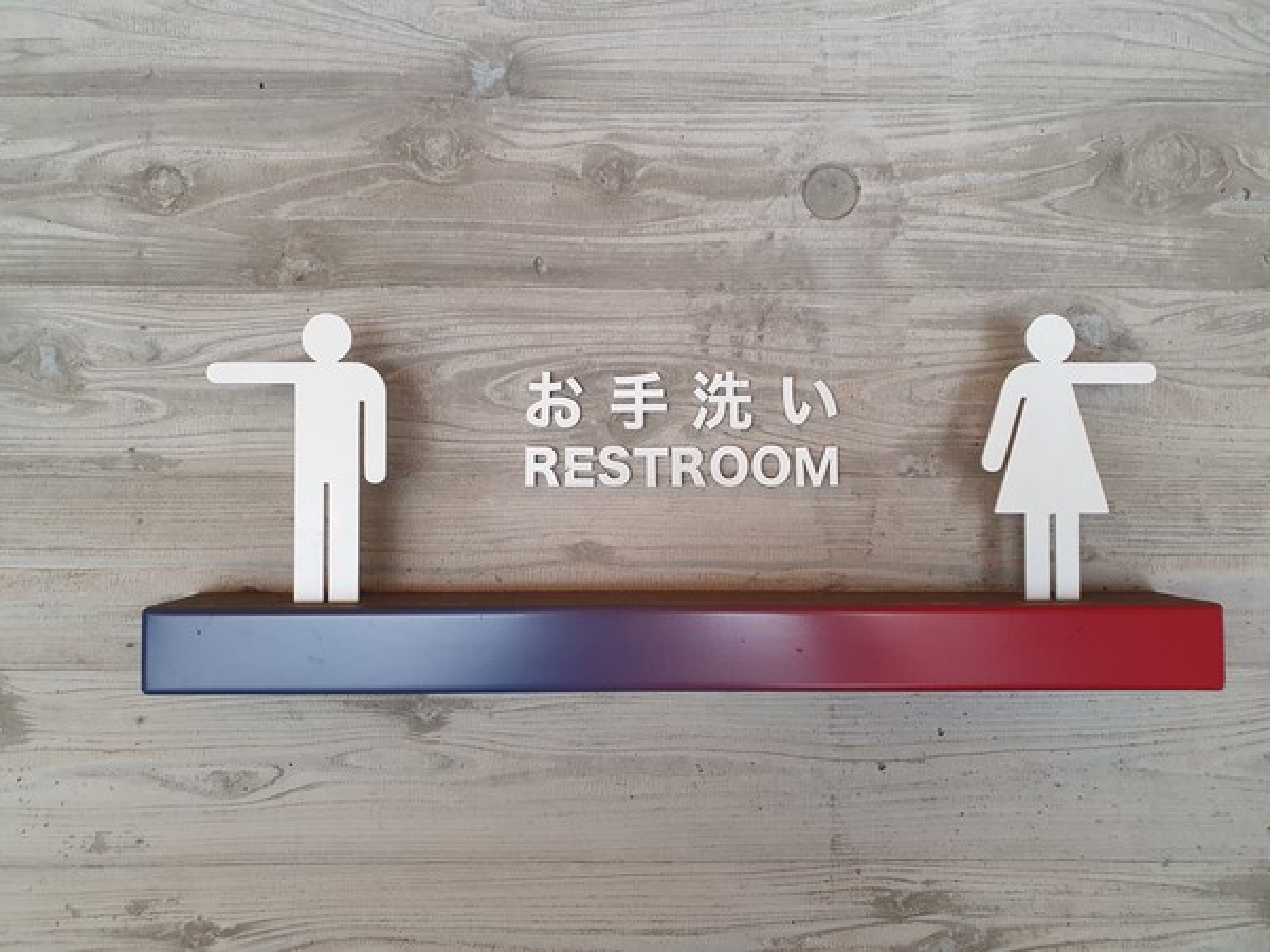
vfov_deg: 53.1
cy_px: 476
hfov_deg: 67.3
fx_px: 954
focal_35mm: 26
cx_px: 635
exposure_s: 1/40
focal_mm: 4.32
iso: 250
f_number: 2.4
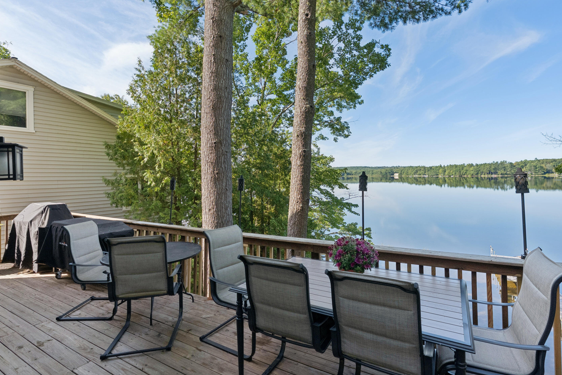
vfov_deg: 70.5
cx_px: 290
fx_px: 265
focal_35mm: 17
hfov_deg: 93.2
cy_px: 183
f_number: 7.1
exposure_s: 1/400
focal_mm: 16
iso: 320
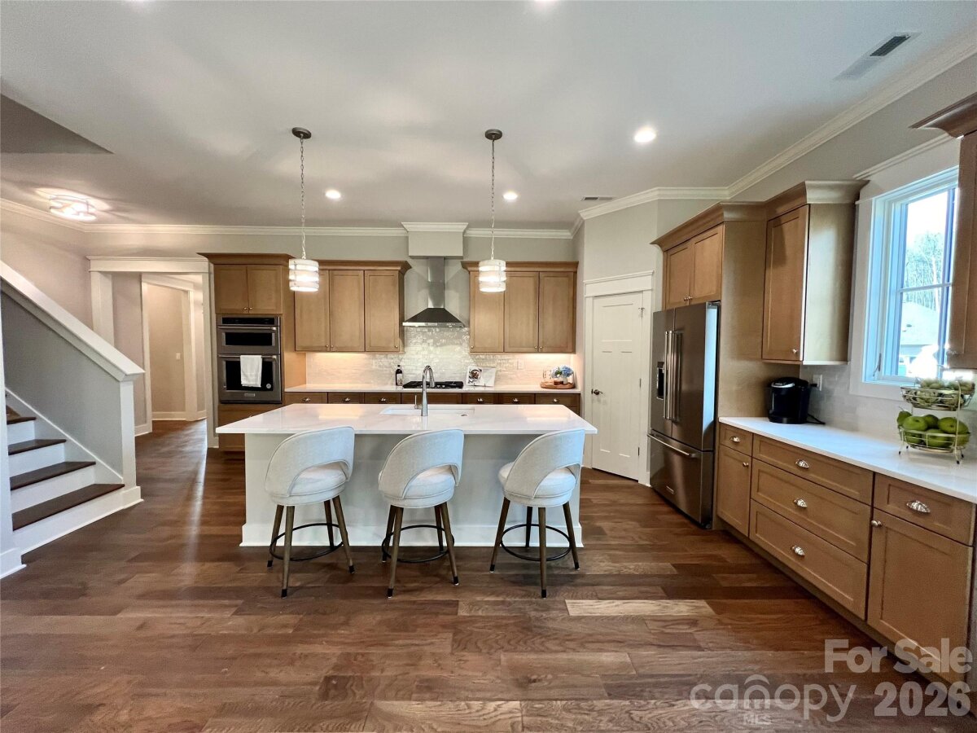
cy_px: 366
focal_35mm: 13
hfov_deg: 106.2
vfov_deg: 89.9
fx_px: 367
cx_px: 488
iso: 160
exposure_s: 1/120
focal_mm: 1.57
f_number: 1.8
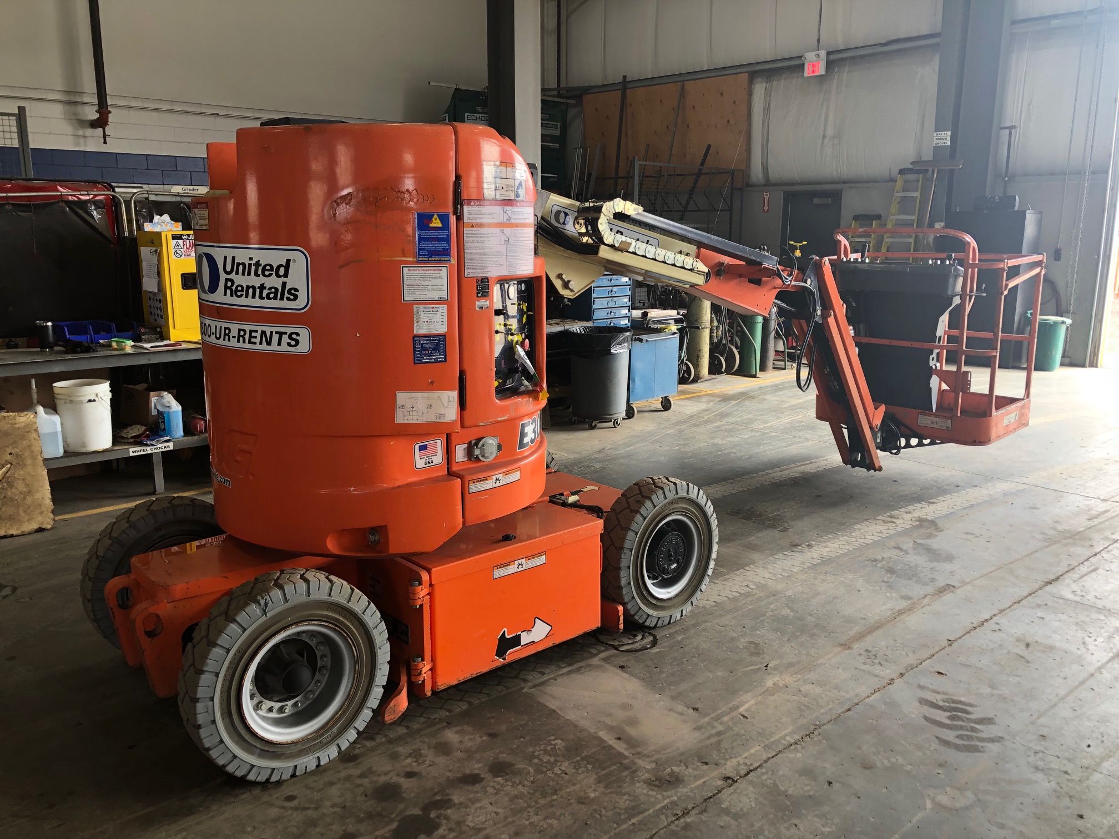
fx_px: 905
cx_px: 560
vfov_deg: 49.7
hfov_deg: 63.4
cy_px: 420
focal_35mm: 28
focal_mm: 3.99
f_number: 1.8
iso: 64
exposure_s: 1/120
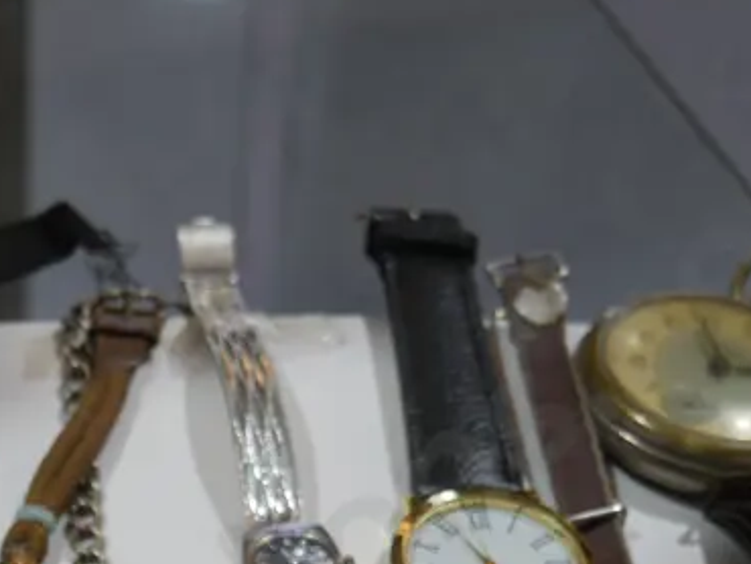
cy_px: 725
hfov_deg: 23.1
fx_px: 1802
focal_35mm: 83
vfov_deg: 16.8
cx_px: 124
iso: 200
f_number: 3.6
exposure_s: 1/100
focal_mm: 15
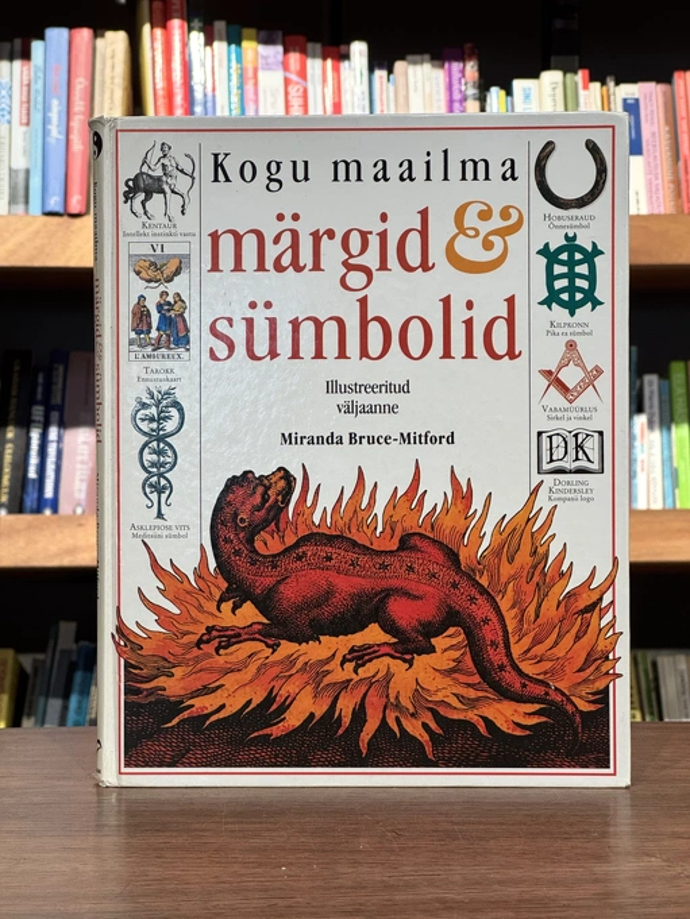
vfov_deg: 25.3
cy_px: 460
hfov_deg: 19.1
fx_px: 2046
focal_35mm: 77
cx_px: 345
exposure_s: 1/99
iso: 200
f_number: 2.8
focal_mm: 9
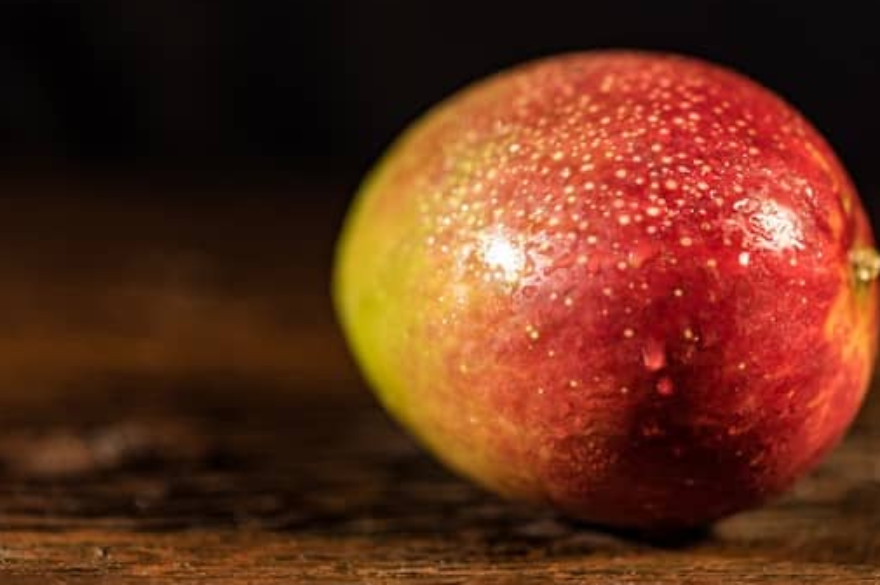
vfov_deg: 12.8
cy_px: 282
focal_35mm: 107
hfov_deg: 19.1
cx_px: 408
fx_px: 2614
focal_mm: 90
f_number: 3.5
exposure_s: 1/800
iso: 200
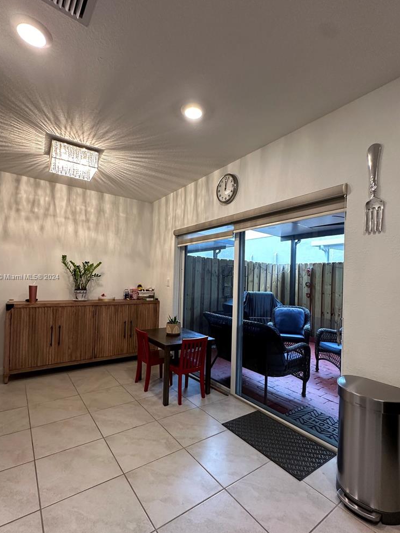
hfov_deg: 74.7
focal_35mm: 17
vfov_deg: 91.0
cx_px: 203
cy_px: 277
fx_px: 262
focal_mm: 2.22
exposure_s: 1/120
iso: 250
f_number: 2.2
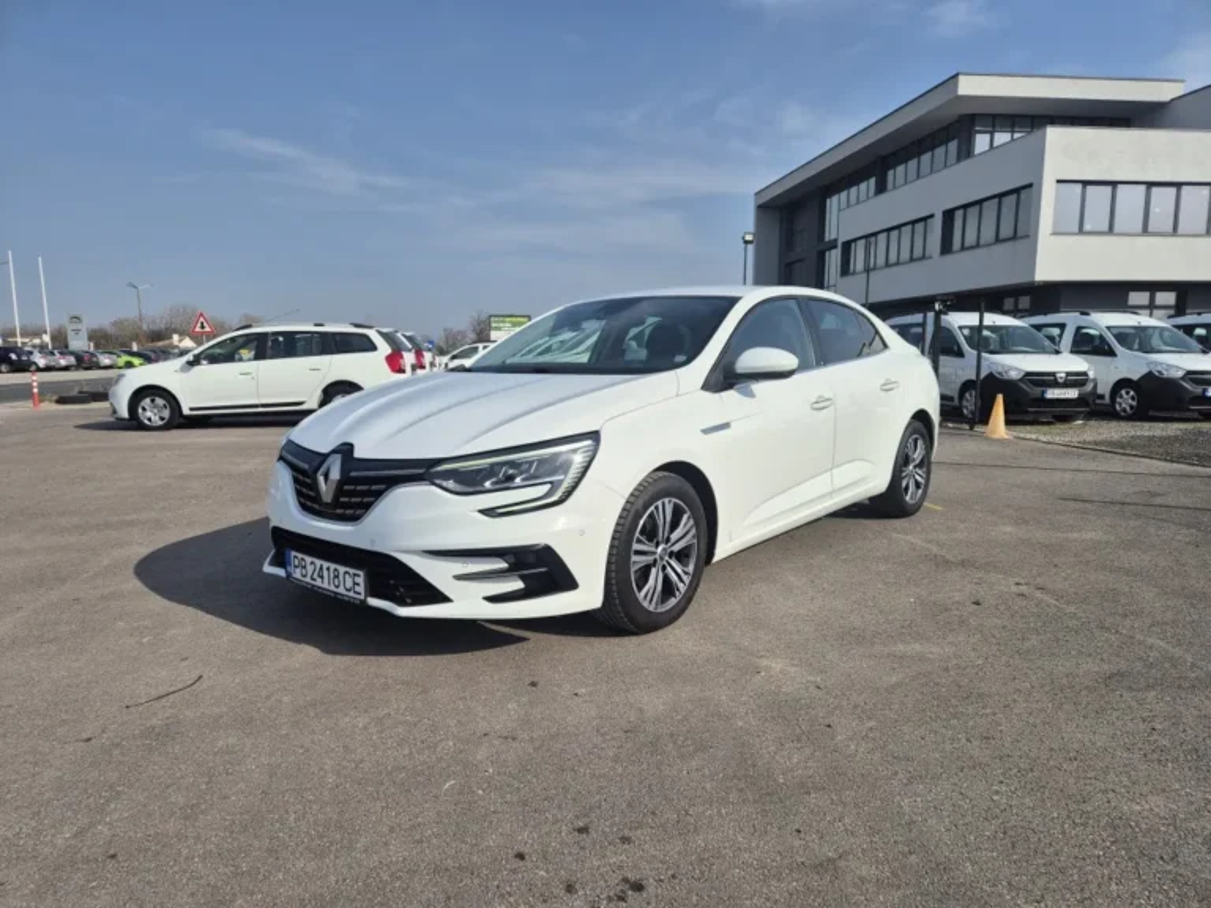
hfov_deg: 73.9
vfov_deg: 58.9
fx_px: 805
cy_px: 454
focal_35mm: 23
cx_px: 606
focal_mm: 5.4
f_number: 1.8
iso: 25
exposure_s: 1/3128
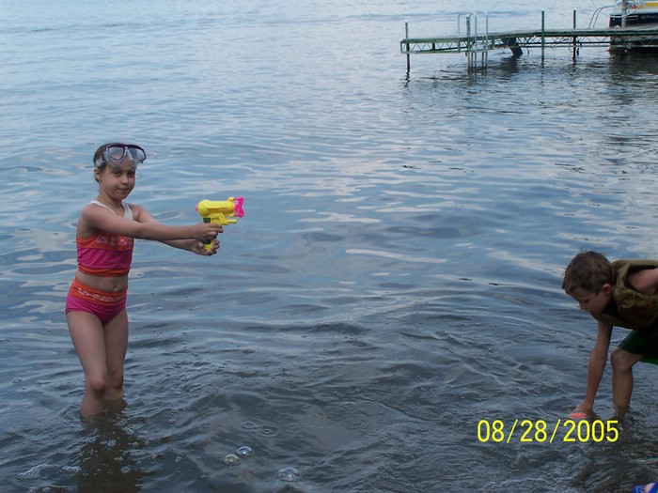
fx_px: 1217
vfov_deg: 22.9
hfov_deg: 30.3
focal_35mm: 64
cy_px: 246
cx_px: 329
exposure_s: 1/350
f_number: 4.5
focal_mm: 10.7
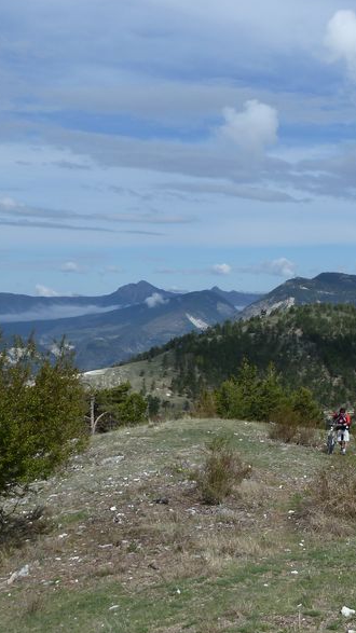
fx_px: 873
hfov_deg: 22.3
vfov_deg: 39.9
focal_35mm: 52
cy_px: 313
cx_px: 338
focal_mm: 5.7
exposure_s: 1/640
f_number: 5.6
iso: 80
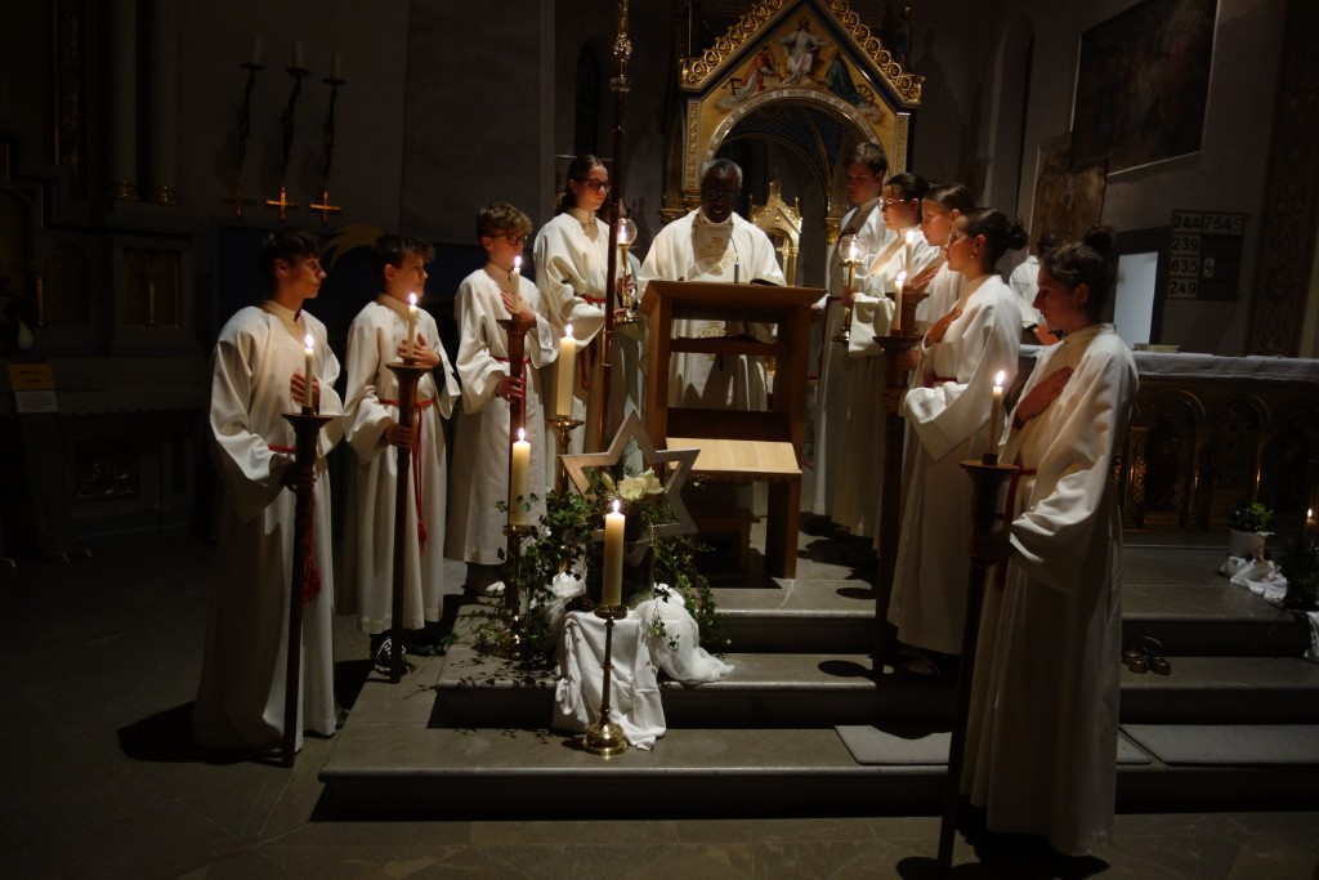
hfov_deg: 65.5
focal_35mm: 28
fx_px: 1026
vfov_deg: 46.4
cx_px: 660
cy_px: 440
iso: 400
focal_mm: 10.4
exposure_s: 1/30
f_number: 1.8
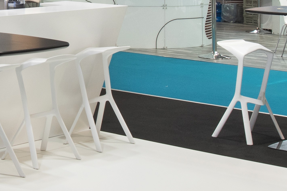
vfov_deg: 12.3
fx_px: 829
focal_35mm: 104
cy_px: -129
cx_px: -83
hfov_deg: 18.3
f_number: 9
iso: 400
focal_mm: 18
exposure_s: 1/20
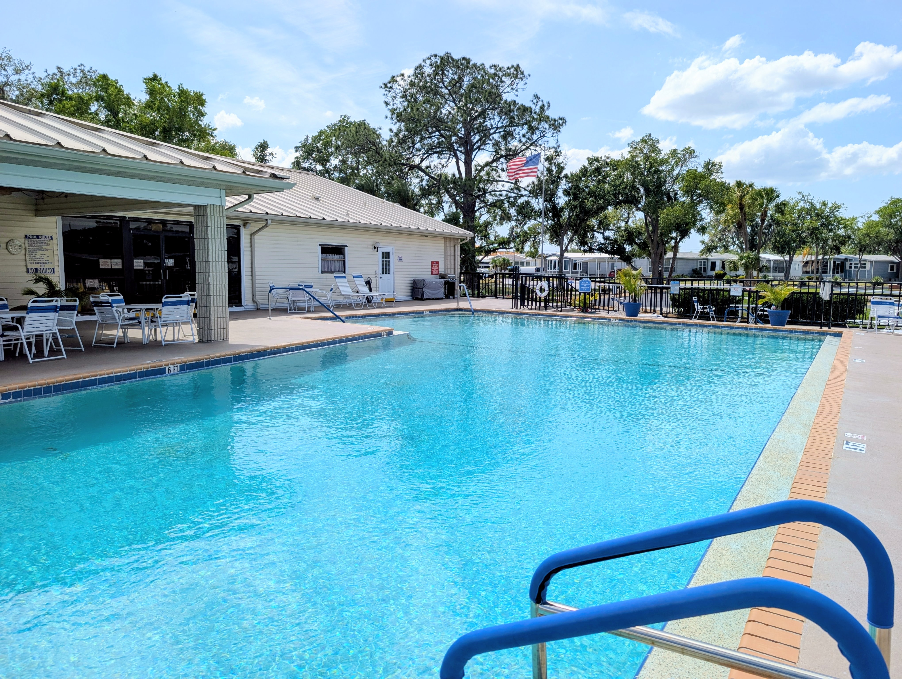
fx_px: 626
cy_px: 340
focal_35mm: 24
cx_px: 451
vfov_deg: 56.9
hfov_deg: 71.5
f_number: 1.68
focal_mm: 6.9
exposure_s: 1/1689
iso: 21
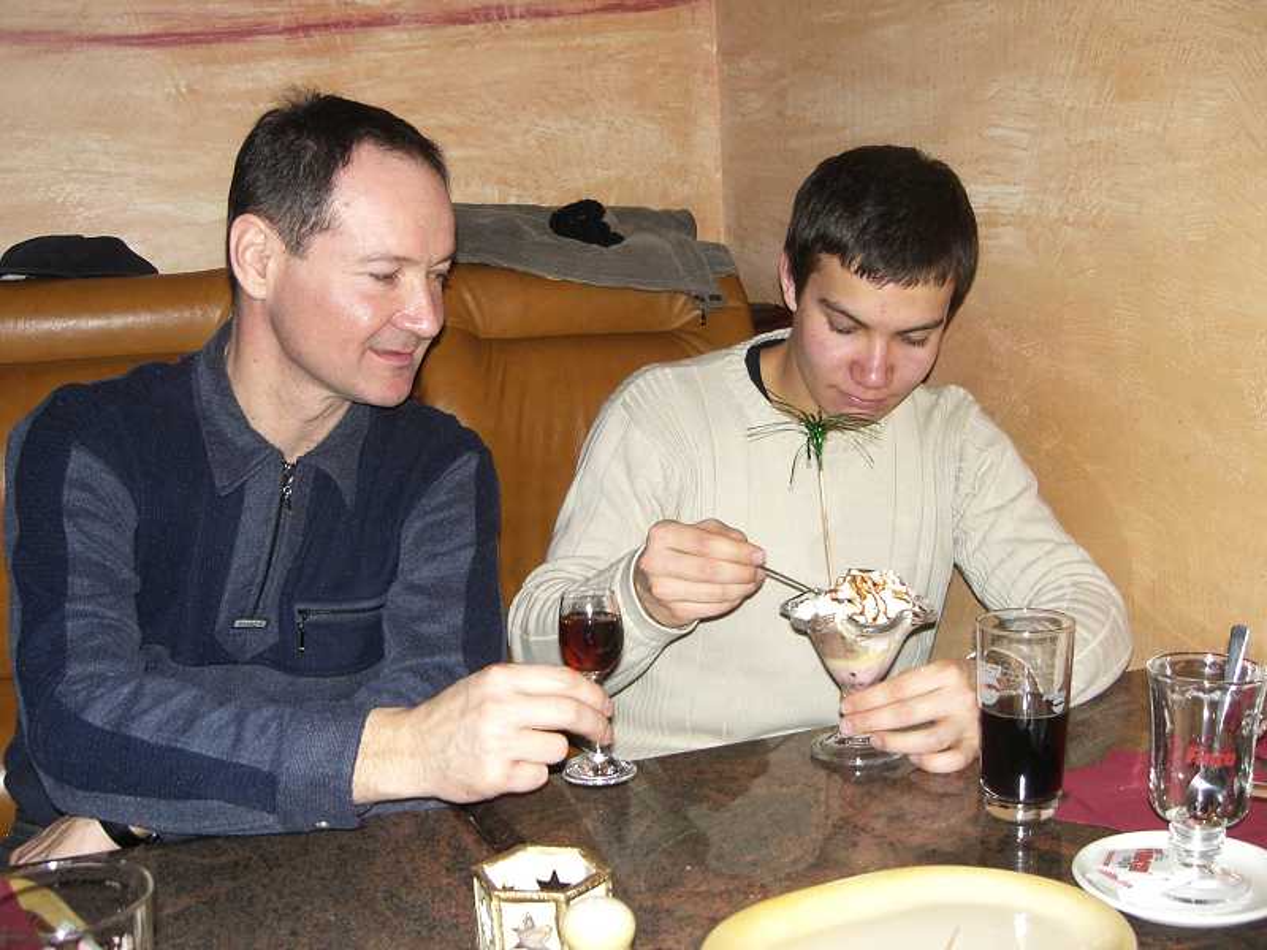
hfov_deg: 49.0
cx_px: 634
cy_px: 475
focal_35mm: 38
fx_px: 1391
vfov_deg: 37.7
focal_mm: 6.3
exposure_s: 1/60
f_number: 3.1
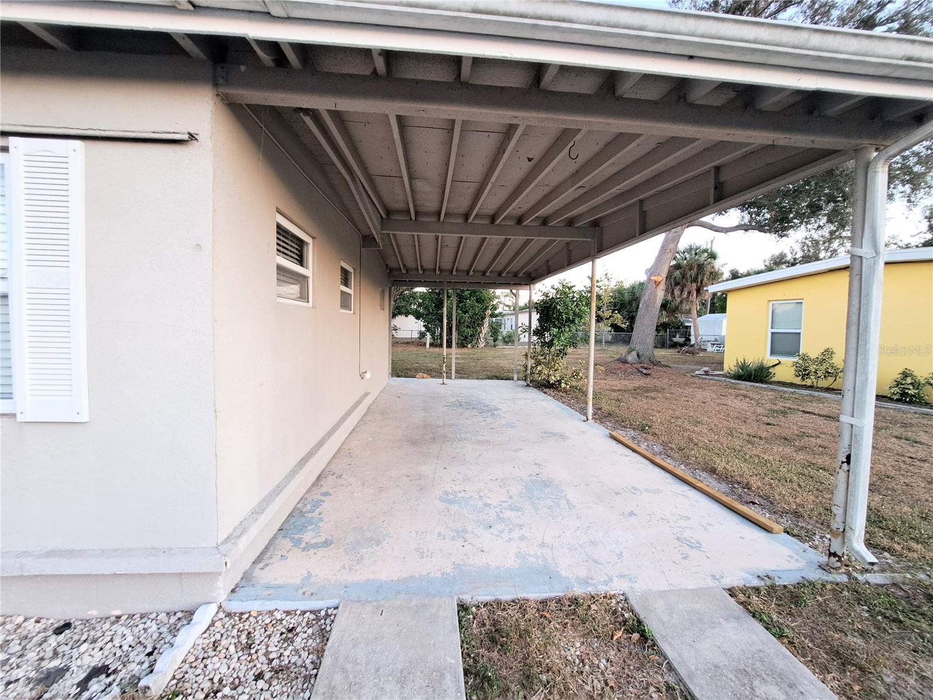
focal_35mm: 13
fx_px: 350
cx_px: 466
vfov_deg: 89.9
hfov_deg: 106.2
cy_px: 350
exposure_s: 1/40
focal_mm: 1.74
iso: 80
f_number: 2.2
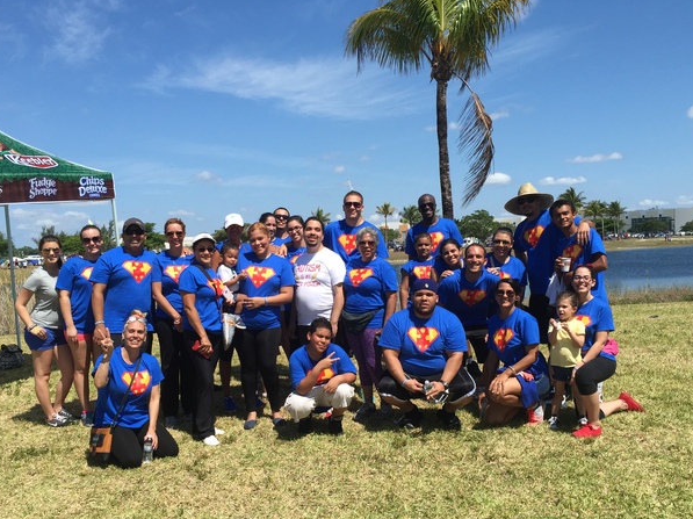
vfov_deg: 40.5
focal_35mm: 35
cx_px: 347
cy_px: 302
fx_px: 700
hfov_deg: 52.7
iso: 32
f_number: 2.2
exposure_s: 1/2198
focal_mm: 4.15
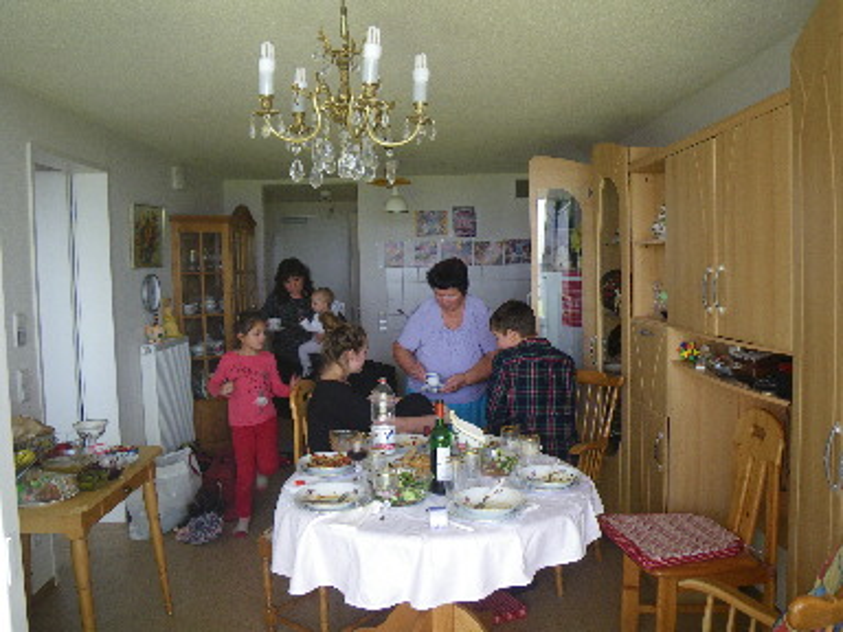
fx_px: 682
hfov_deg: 63.4
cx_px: 422
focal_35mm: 28
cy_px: 316
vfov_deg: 49.7
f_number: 3.5
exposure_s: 1/50
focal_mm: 5
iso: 100
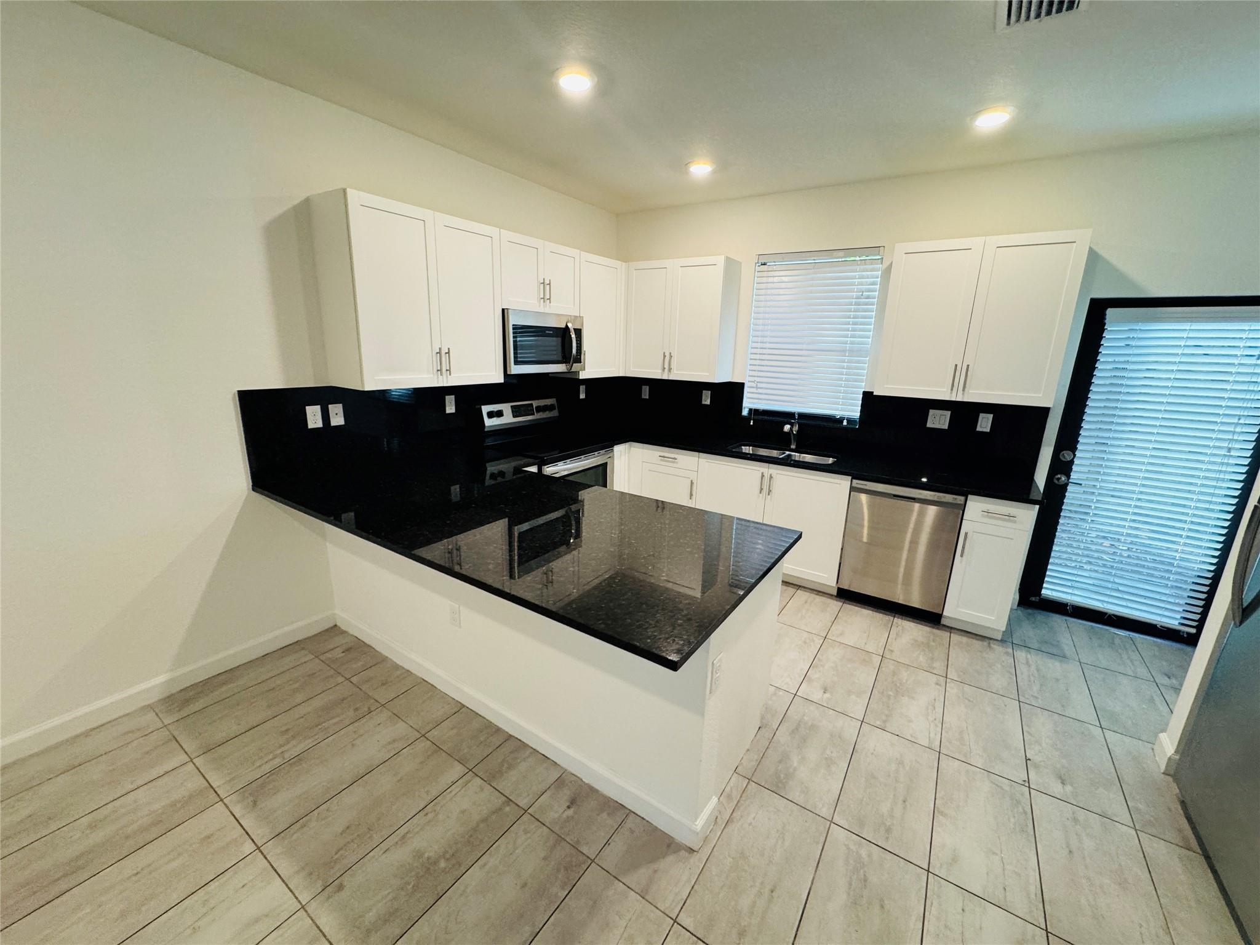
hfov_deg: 102.1
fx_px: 510
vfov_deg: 85.7
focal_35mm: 14
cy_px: 472
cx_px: 630
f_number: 2.2
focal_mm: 2.22
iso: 200
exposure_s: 1/60
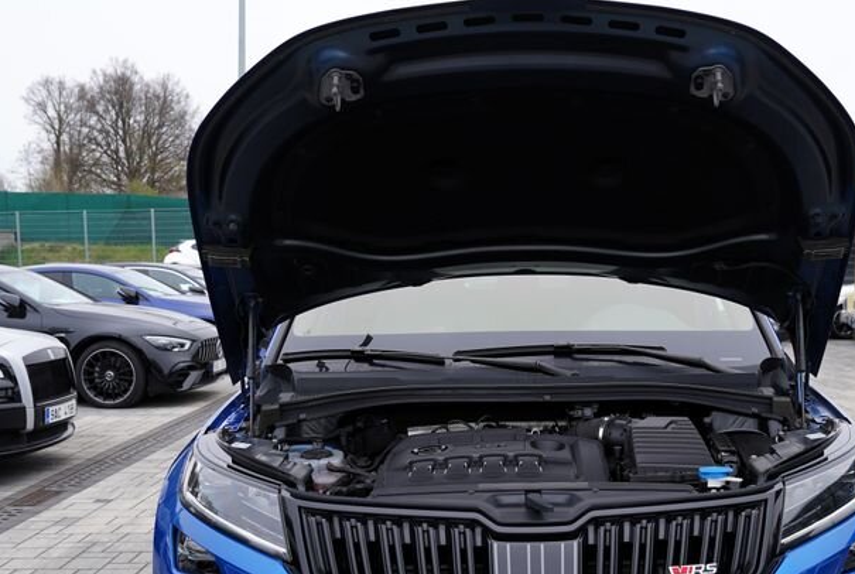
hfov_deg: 44.1
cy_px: 450
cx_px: 531
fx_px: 1047
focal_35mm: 44
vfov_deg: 30.0
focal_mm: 26
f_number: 4.5
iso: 100
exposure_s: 1/80
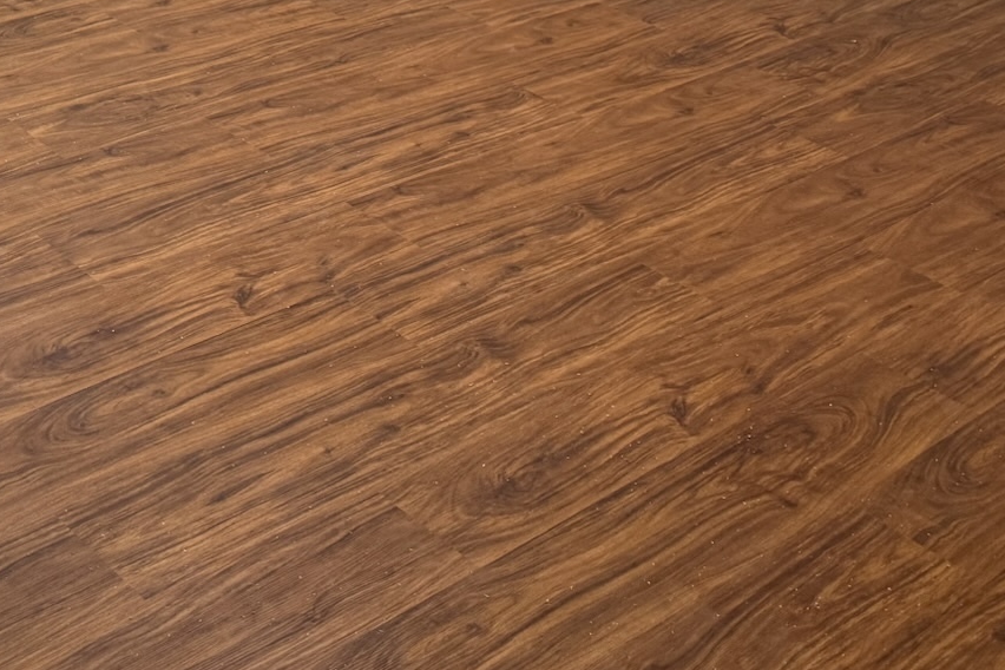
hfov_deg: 30.7
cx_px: -33
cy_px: -208
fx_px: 1675
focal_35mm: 60
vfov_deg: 20.6
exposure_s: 1/60
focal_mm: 6.76
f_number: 1.78
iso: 200
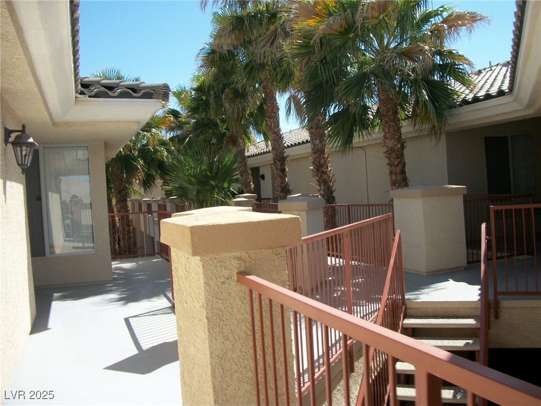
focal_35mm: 32
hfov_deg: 56.8
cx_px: 270
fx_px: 500
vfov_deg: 44.2
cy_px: 203
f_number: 8.8
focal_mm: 5.7
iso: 80
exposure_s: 1/125
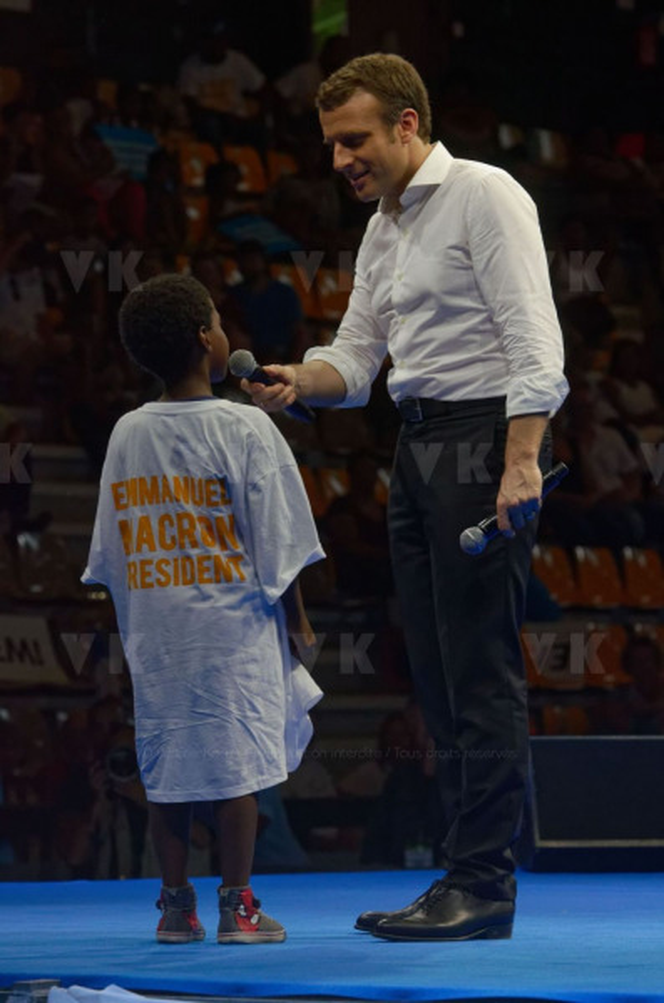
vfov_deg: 9.8
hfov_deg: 6.5
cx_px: 332
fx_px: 5840
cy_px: 502
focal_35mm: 210
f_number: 5.6
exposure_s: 1/100
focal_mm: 140
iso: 1000
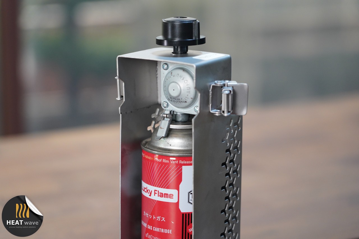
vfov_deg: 13.0
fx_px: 1047
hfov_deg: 19.5
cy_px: 120
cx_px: 180
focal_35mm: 105
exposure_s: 1/125
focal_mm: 105
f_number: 4
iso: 3200
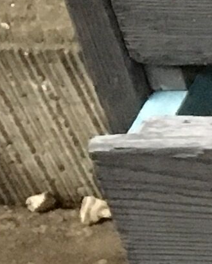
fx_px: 2171
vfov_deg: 6.9
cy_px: 336
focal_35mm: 277
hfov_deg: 4.6
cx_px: 1142
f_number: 2.2
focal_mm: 4.15
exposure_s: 1/17
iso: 250
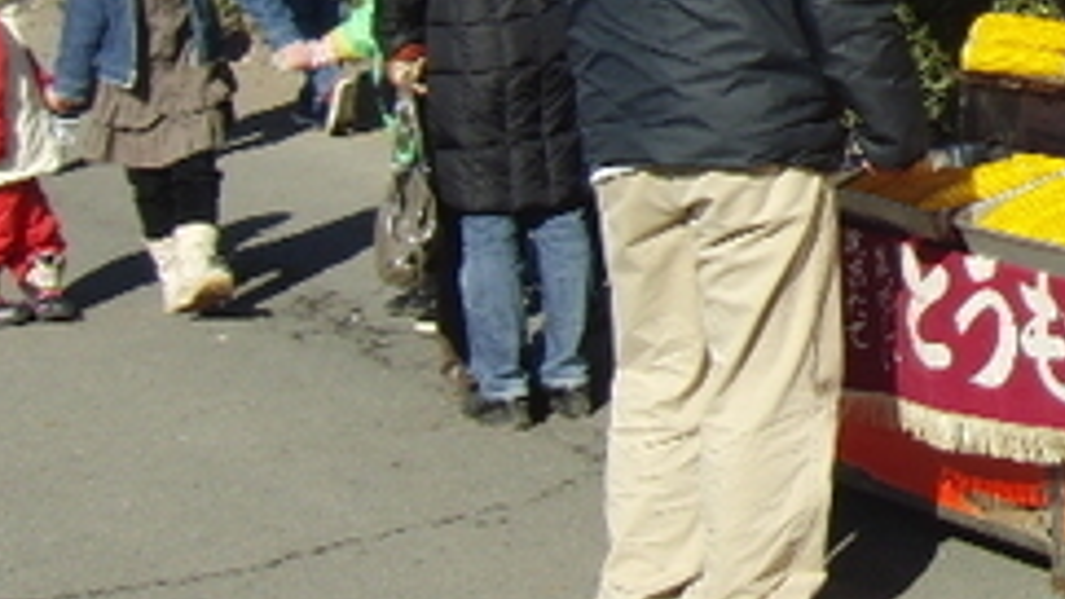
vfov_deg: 11.1
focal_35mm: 108
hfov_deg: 17.6
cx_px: 1646
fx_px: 3049
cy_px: -66
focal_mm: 5.2
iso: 100
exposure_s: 1/1000
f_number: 3.5
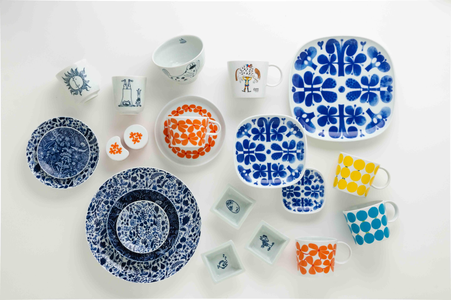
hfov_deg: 24.6
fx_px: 1033
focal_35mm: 82
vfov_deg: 16.6
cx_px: 226
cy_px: 150
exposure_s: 1/100
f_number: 11
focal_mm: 55
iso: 200
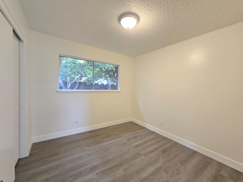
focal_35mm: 13
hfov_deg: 106.2
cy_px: 91
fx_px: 91
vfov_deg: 89.9
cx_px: 122
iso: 800
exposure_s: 1/60
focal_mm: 2.2
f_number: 2.2
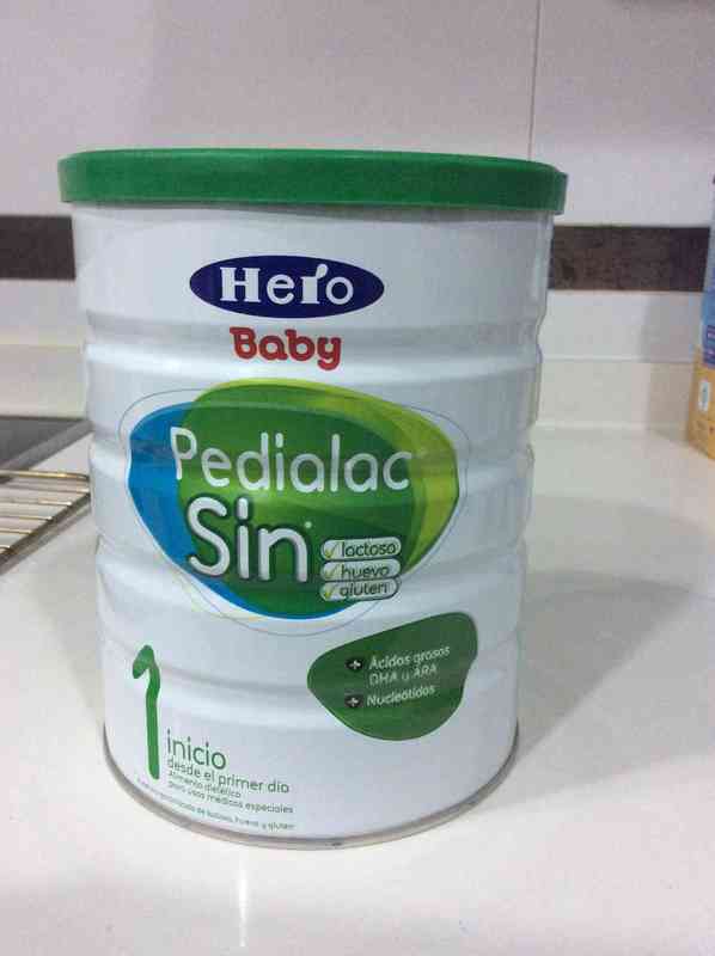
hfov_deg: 44.1
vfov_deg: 56.9
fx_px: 883
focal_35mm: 32
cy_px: 478
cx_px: 358
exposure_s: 1/25
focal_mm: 3.3
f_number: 2.4
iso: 160
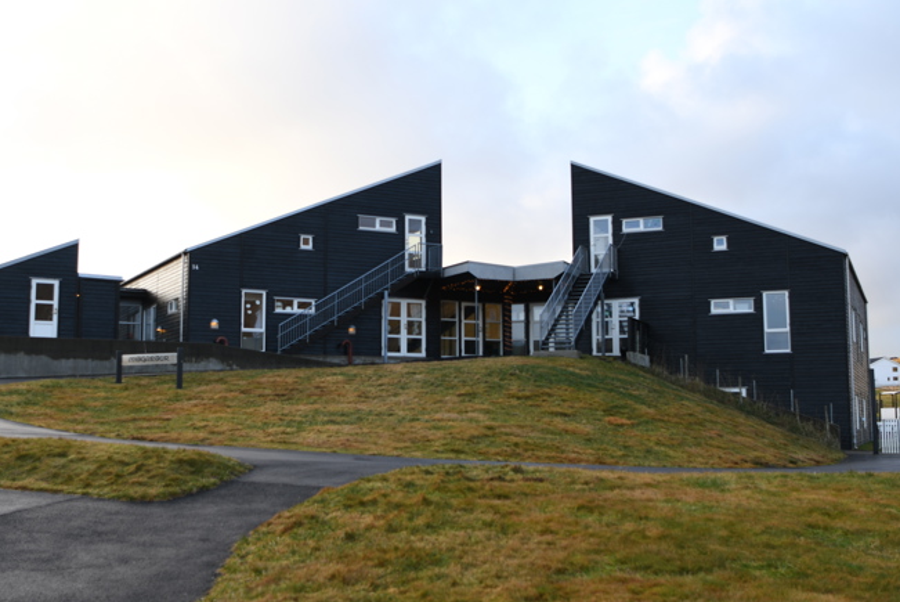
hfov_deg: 46.3
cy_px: 291
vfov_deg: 31.9
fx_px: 1051
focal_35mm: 42
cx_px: 415
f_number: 2.8
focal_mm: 24
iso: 100
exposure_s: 1/200
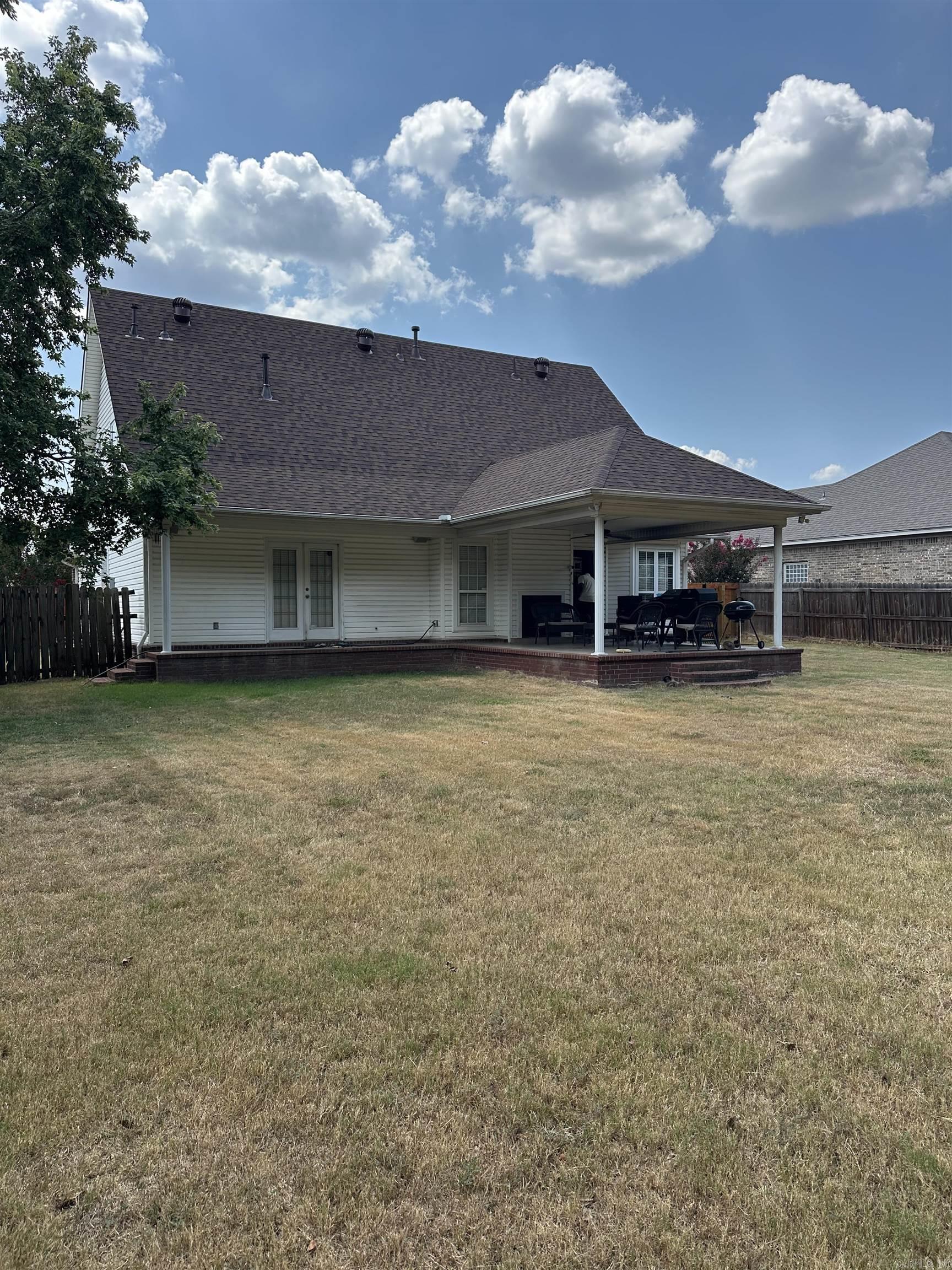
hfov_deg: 56.8
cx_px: 476
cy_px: 635
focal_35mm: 24
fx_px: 880
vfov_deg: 71.6
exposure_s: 1/3356
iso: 80
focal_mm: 6.86
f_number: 1.78
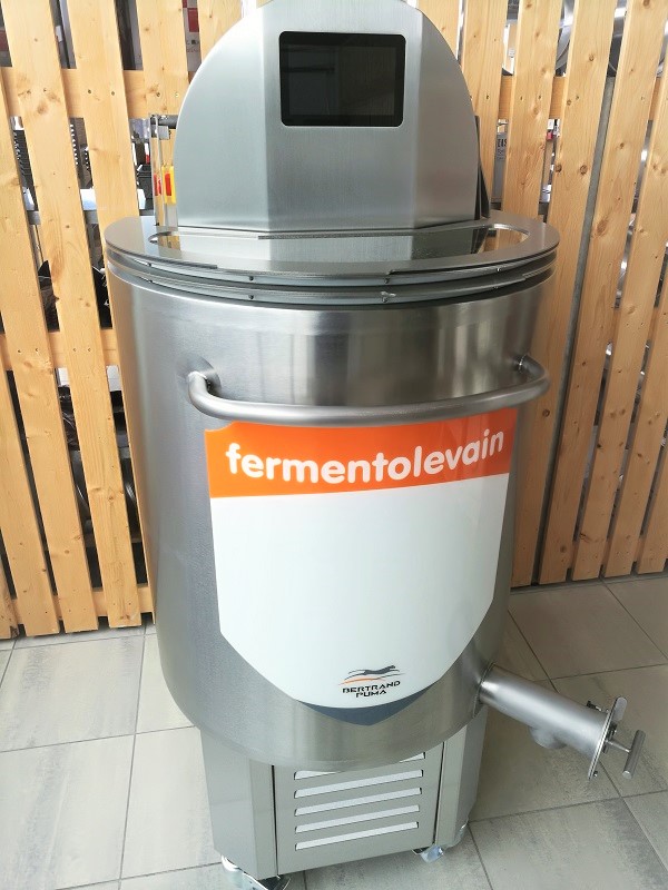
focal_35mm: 27
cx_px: 334
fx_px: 695
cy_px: 445
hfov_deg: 51.4
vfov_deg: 65.3
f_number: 2.2
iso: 64
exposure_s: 1/50
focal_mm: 4.5
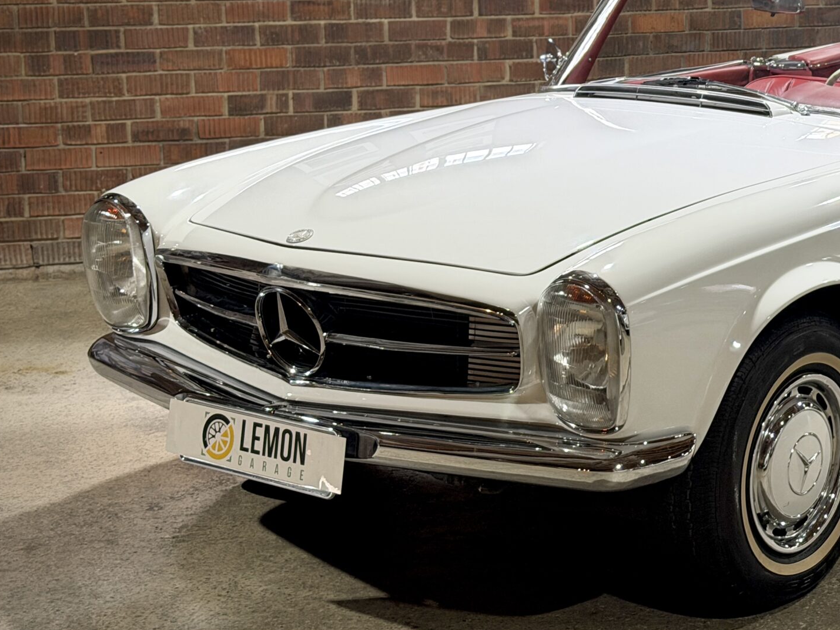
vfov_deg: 17.1
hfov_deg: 22.4
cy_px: 187
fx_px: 2087
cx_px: 690
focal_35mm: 86
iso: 160
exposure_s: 1/50
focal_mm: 6.76
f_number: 1.78
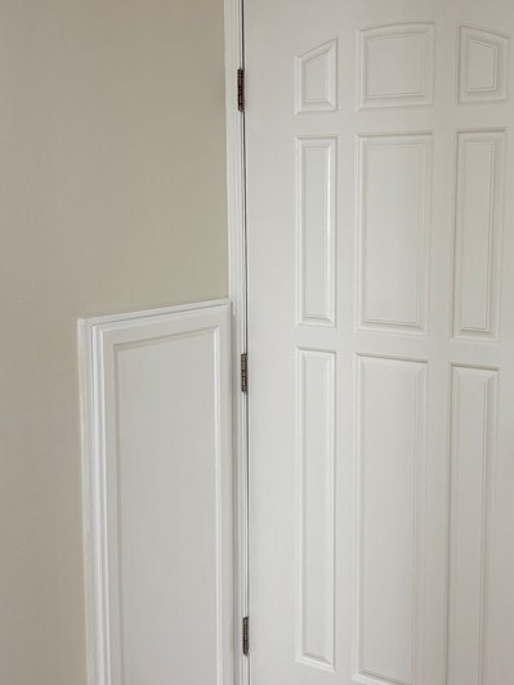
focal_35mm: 50
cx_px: 312
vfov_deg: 38.2
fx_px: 990
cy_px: 328
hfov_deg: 29.0
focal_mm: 5.96
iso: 64
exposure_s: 1/60
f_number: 1.6
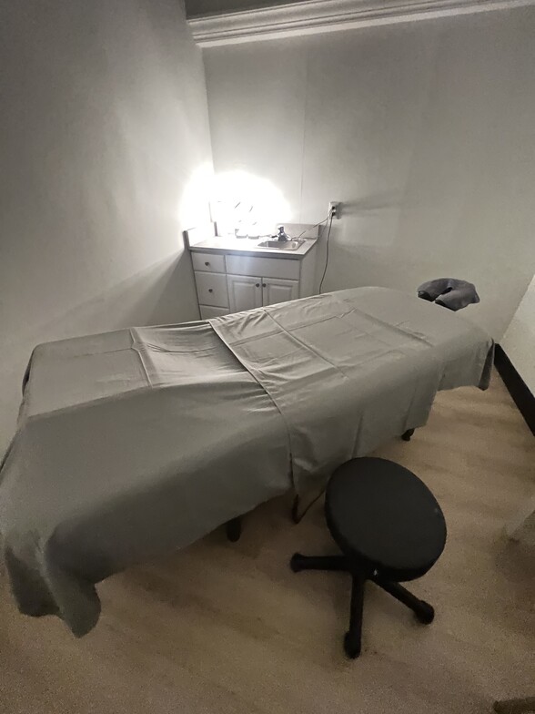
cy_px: 357
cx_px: 268
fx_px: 268
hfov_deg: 89.9
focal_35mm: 13
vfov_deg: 106.2
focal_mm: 1.57
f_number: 1.8
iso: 2000
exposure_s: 1/8
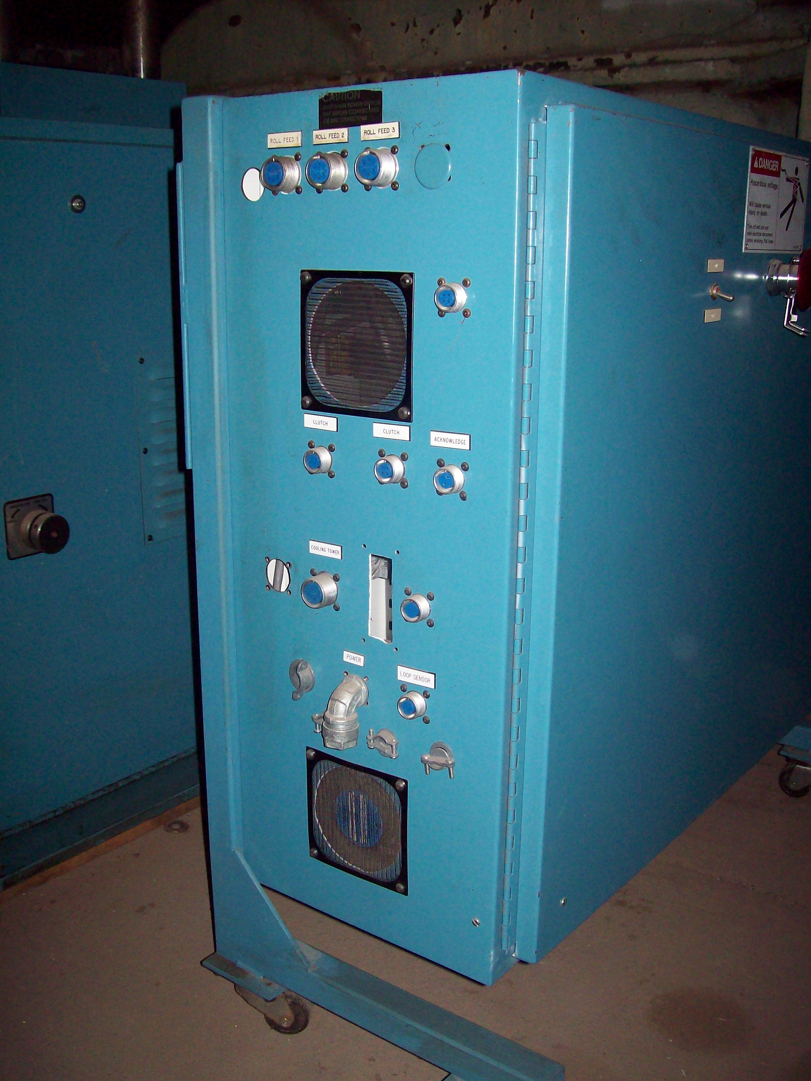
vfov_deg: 51.4
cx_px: 406
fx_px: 1125
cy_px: 540
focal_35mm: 36
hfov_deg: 39.7
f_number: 2.7
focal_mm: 6
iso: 200
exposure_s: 1/64
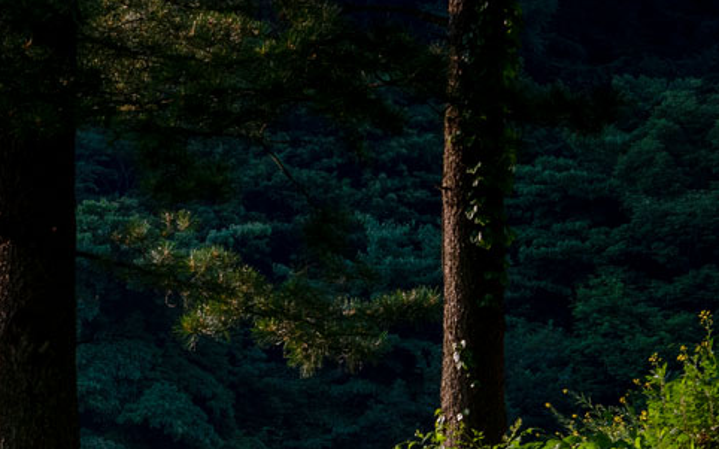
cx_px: -531
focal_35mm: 193
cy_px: 500
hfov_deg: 10.3
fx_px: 3781
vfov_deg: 6.8
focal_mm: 48
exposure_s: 1/125
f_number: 9
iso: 100
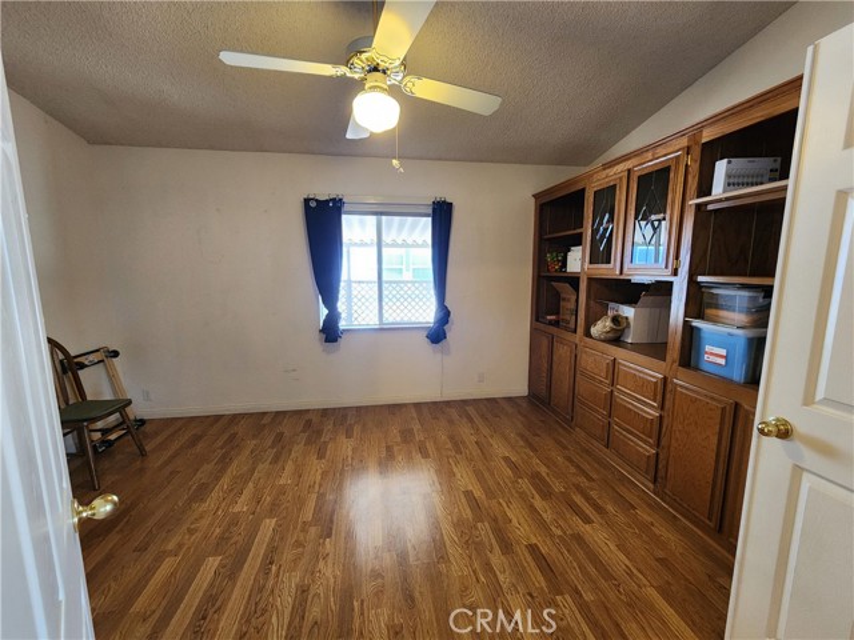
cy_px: 320
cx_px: 427
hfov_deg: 106.2
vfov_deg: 89.9
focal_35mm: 13
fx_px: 321
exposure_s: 1/40
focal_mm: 2.2
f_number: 2.2
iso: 320
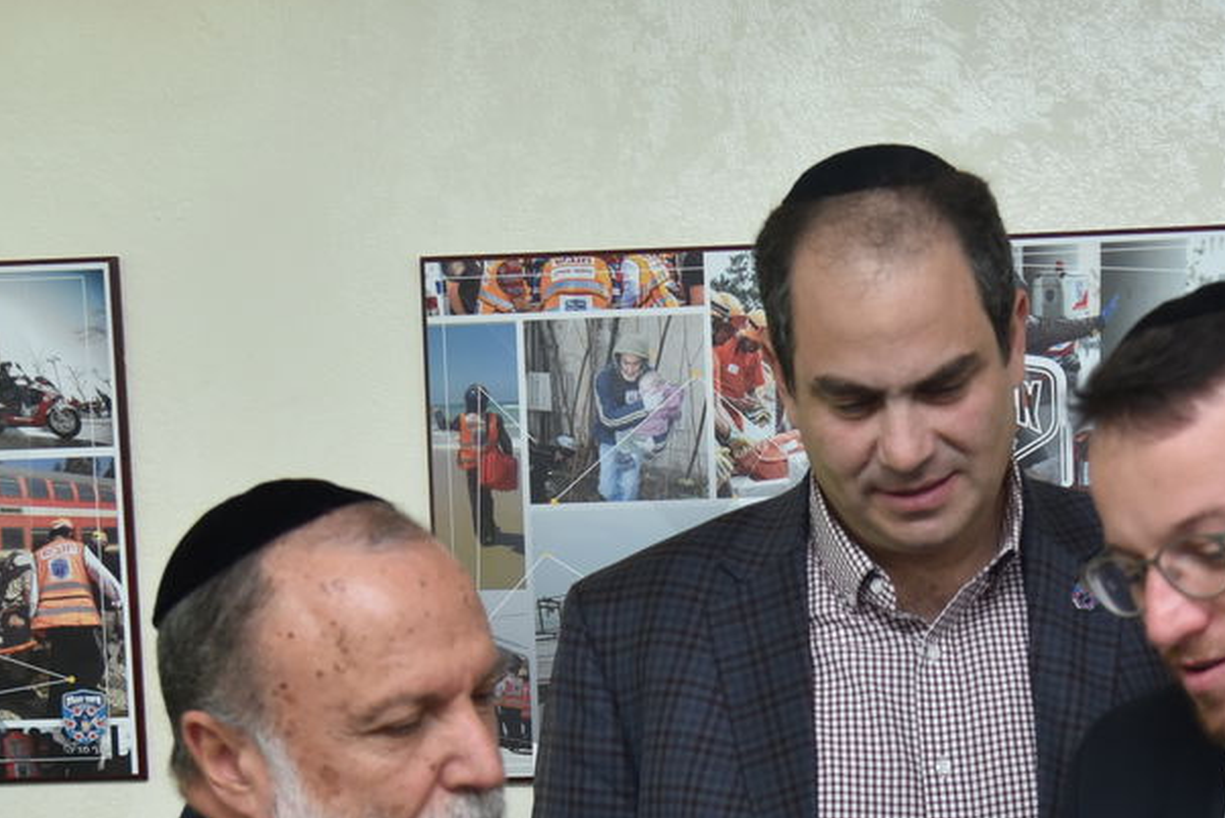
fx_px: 3166
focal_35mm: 93
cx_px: 885
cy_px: 859
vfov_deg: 14.4
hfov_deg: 21.7
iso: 500
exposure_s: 1/200
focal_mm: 40
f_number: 4
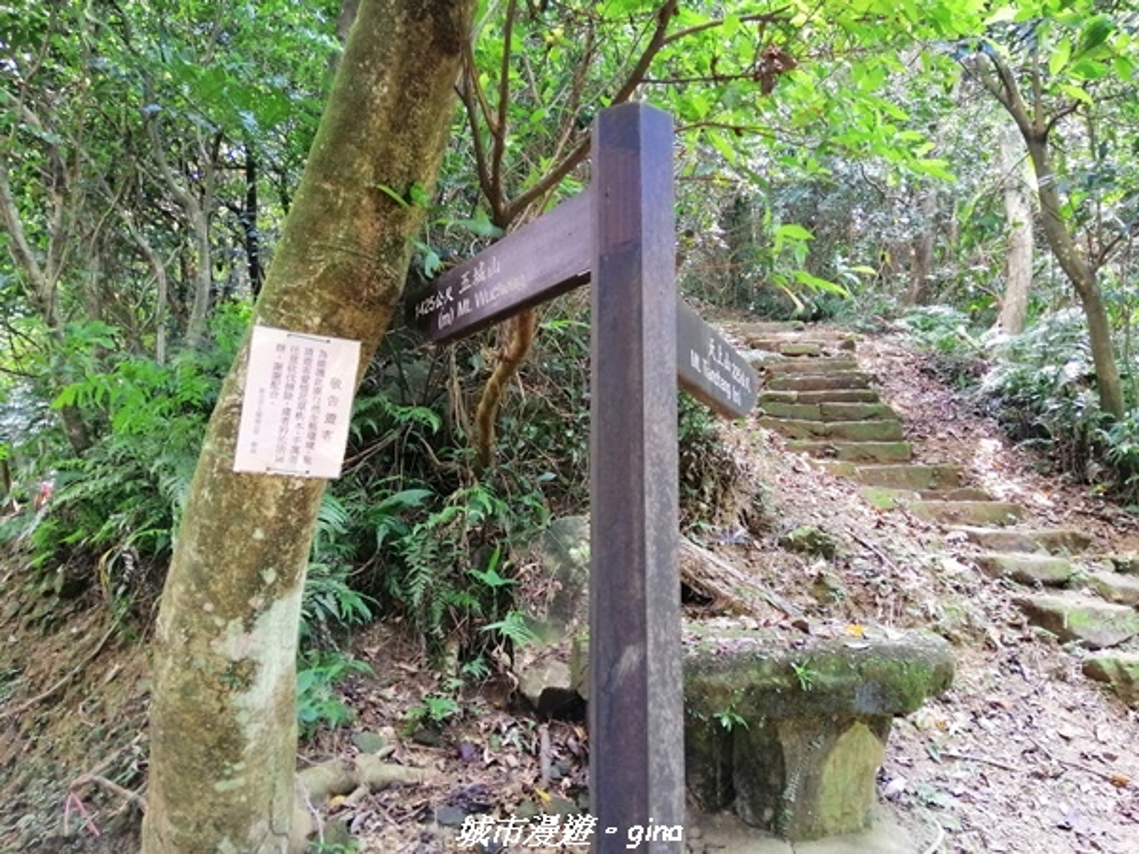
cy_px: 427
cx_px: 570
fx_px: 856
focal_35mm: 26
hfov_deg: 67.3
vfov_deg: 53.1
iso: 250
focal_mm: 3.81
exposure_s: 1/30
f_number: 2.2
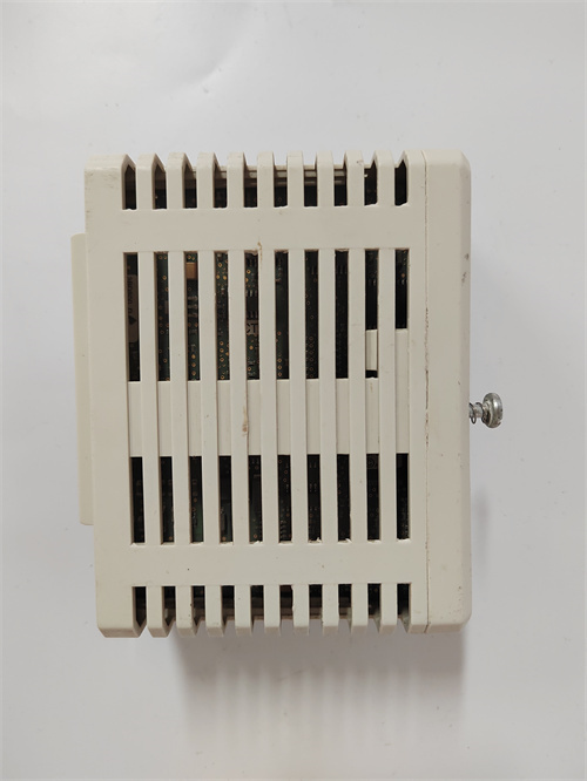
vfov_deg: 73.9
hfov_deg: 58.9
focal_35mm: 23
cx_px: 294
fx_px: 520
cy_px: 390
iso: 2378
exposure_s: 1/100
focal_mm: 5.52
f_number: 1.9
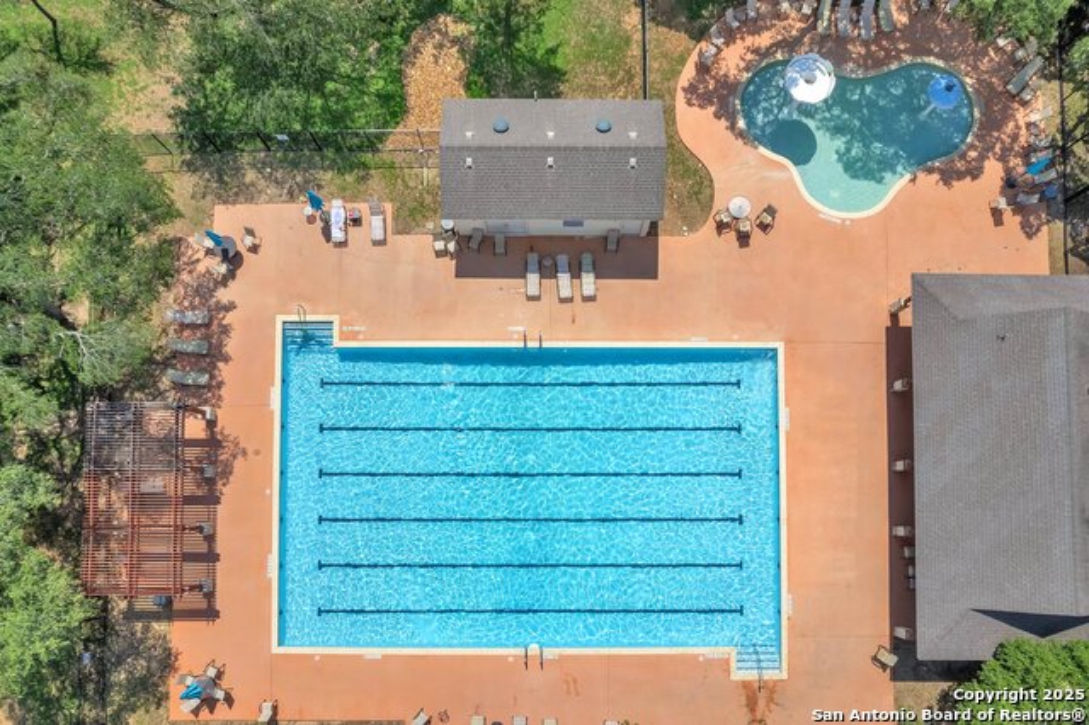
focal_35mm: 22
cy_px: 362
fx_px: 665
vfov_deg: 57.2
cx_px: 544
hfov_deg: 78.6
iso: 100
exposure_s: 1/1000
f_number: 2.8
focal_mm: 8.38
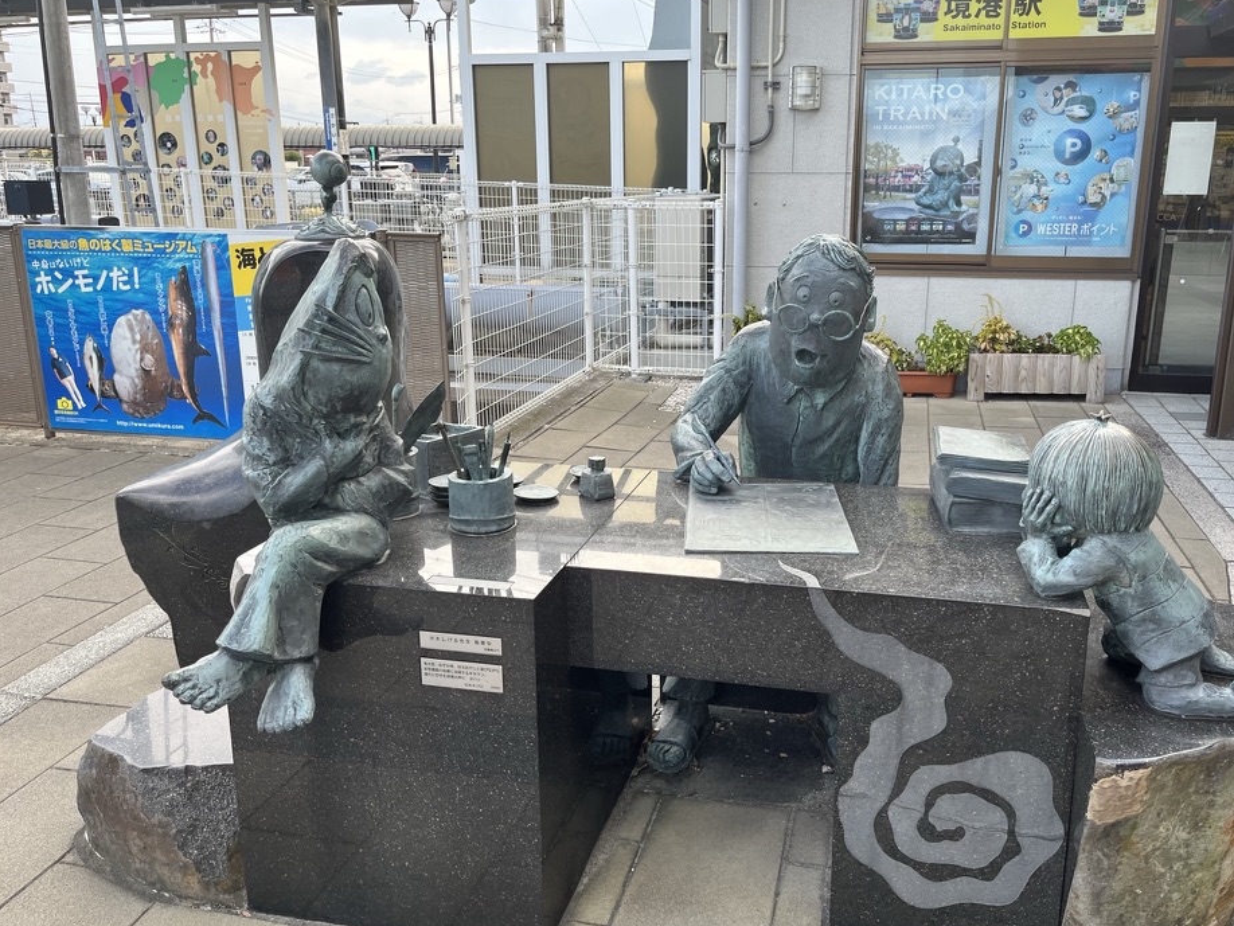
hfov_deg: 61.5
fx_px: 1034
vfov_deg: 48.2
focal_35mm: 29
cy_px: 444
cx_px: 686
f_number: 1.6
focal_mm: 5.1
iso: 40
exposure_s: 1/268
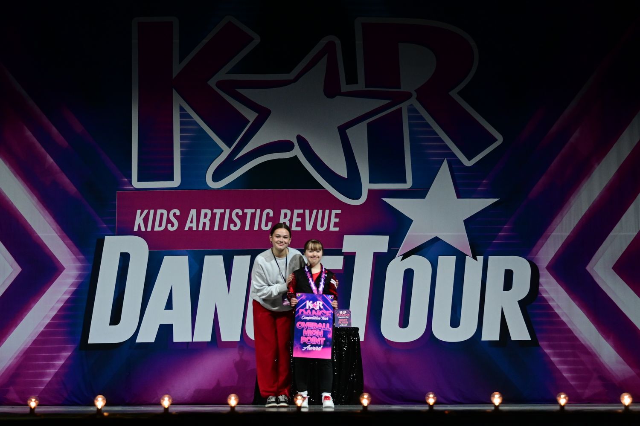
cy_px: 213
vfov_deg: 27.0
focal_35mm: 50
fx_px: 889
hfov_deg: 39.6
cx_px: 320
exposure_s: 1/800
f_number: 2.8
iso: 1600
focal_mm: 33.5
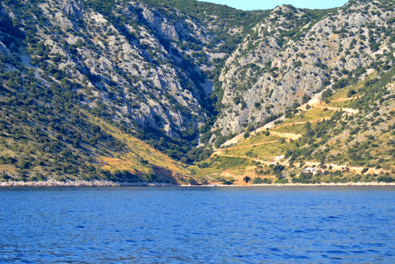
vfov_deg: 13.0
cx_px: 198
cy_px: 132
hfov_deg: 19.5
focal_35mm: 105
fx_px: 1152
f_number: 5.6
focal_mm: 70
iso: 200
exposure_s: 1/500
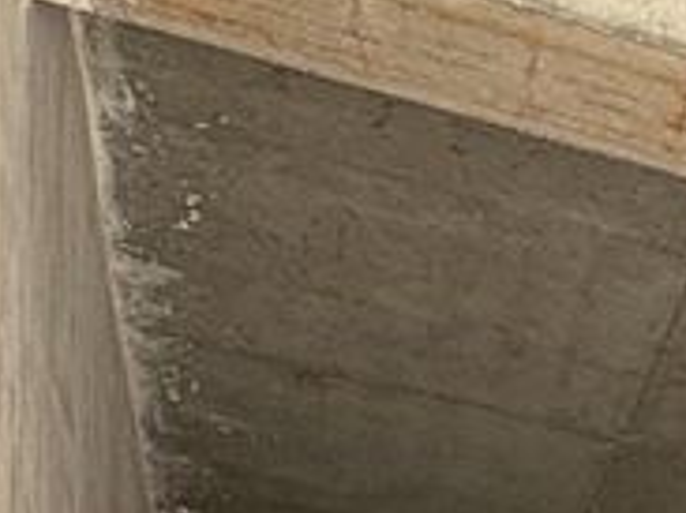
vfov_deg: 10.8
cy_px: 1348
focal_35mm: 110
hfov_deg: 13.4
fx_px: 2178
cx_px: 1627
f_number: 2.2
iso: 160
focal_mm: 2.22
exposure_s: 1/99
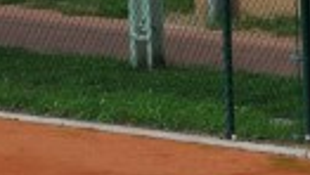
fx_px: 6216
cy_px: 234
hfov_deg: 2.8
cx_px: 696
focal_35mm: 755
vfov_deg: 1.6
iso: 200
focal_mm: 105
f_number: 10
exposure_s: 1/400
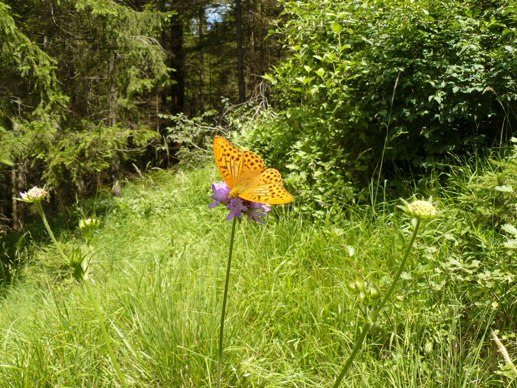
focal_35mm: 36
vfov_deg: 39.7
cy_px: 194
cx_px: 258
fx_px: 538
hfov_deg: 51.4
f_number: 4.5
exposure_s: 1/200
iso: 100
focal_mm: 6
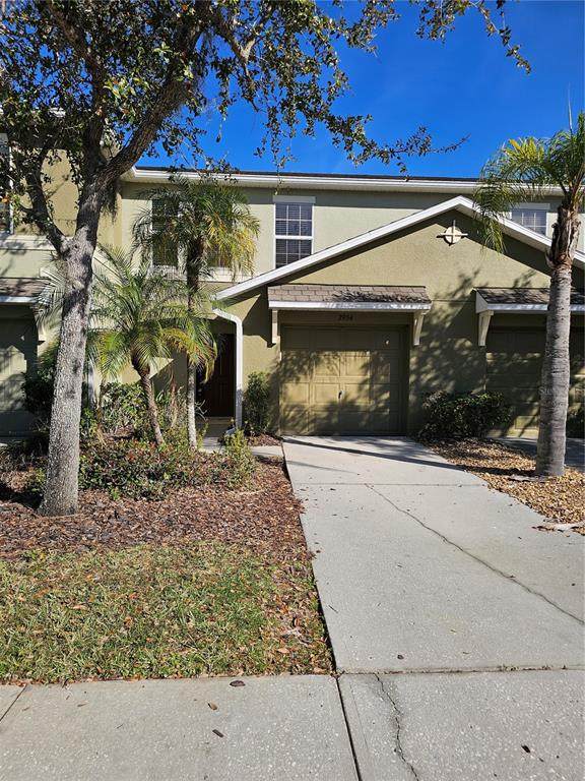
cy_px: 390
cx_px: 292
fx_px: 518
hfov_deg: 58.9
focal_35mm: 23
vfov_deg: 73.9
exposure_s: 1/912
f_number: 1.7
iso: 10
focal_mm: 6.3
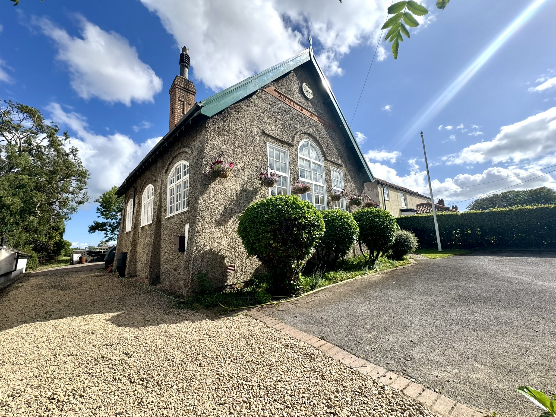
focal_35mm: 14
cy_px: 208
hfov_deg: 102.1
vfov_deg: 85.7
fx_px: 225
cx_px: 278
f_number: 2.2
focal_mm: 2.22
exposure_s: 1/1256
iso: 40
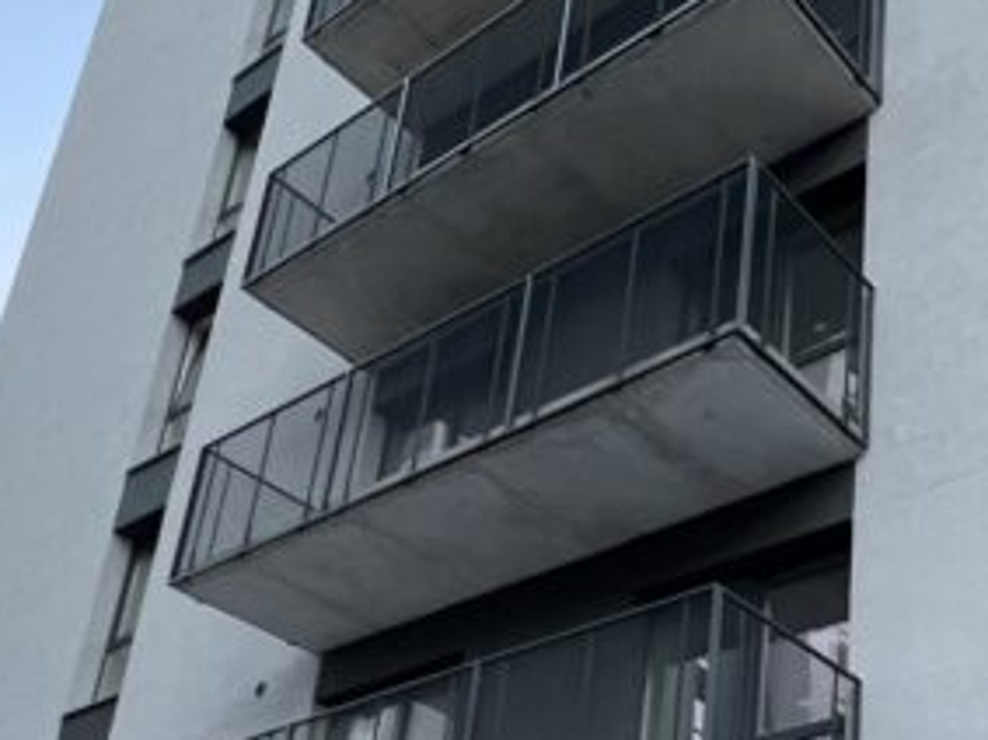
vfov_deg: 28.7
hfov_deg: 38.6
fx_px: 1341
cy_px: 761
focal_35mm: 47
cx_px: 817
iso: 250
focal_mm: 1.57
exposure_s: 1/82
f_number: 1.8
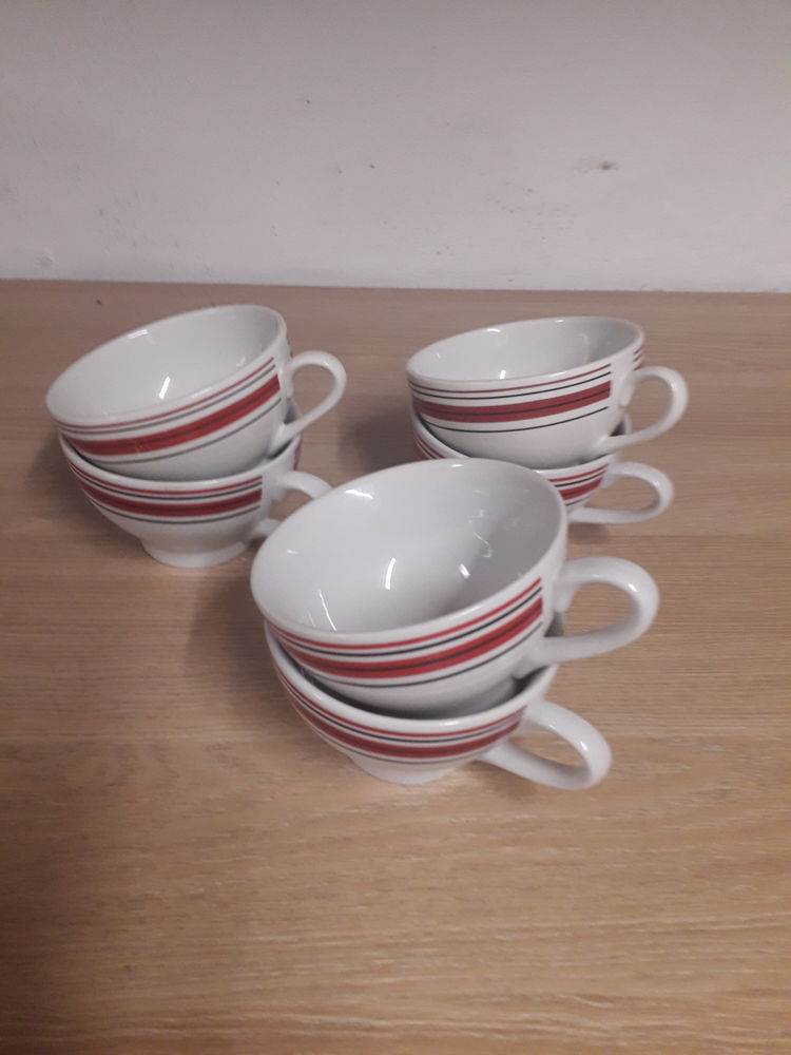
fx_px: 823
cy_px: 528
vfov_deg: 65.3
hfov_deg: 51.4
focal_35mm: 27
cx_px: 396
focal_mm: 3.6
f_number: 1.9
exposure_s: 1/25
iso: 160
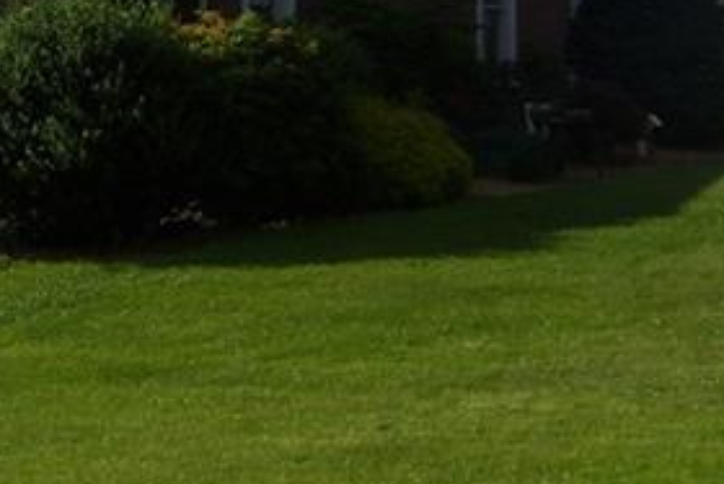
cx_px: -47
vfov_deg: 12.1
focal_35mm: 107
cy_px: -274
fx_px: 2153
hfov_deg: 18.5
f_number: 4.8
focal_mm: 6
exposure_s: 1/400
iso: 80
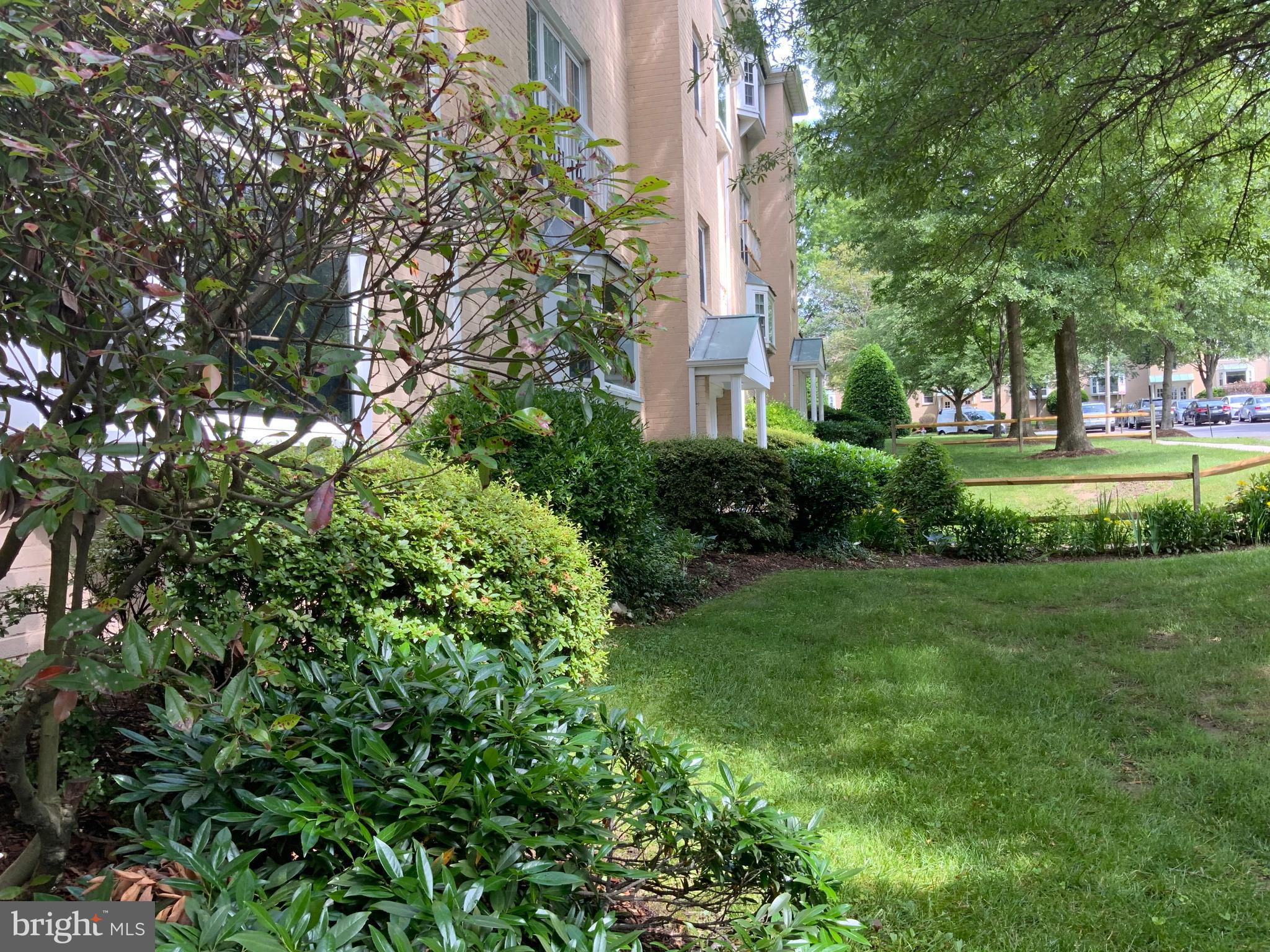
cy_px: 476
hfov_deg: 61.7
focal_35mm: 29
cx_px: 635
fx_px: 1064
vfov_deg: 48.2
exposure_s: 1/128
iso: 16
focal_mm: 3
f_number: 1.8
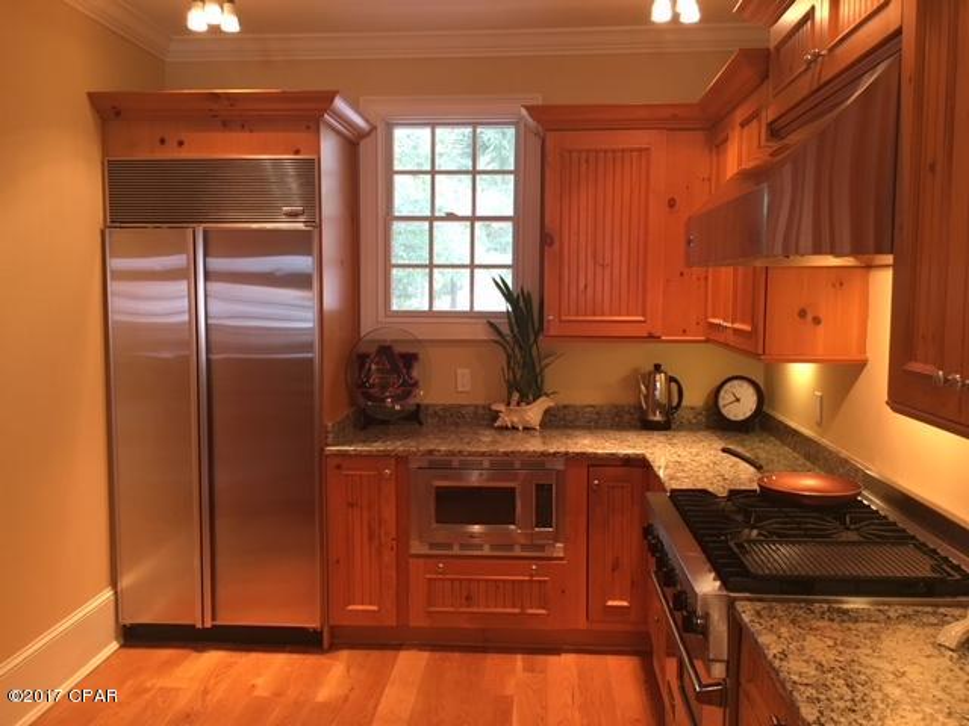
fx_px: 812
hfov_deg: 61.7
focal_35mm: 29
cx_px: 484
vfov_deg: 48.2
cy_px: 363
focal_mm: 4.15
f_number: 2.2
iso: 100
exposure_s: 1/30
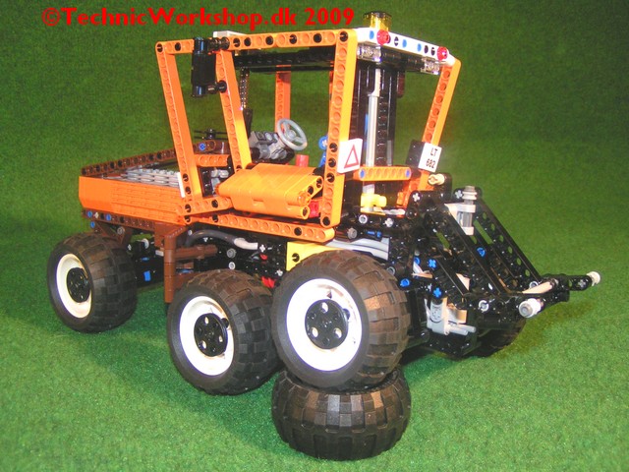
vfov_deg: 37.7
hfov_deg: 49.0
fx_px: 690
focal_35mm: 38
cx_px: 314
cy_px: 236
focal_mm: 5.8
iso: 200
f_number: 2.8
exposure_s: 1/40
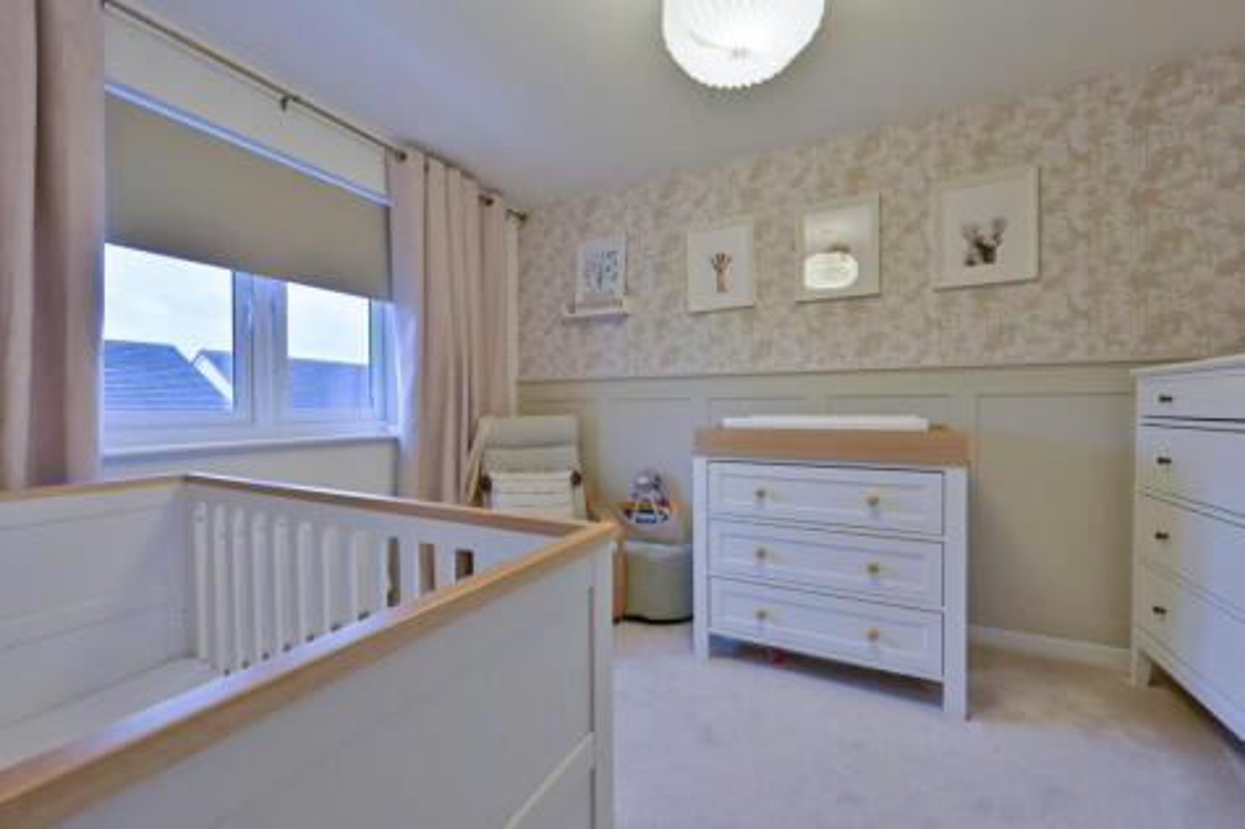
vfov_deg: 81.2
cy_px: 414
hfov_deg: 104.3
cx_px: 622
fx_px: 484
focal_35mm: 14
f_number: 11
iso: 2500
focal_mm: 14
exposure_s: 1/15
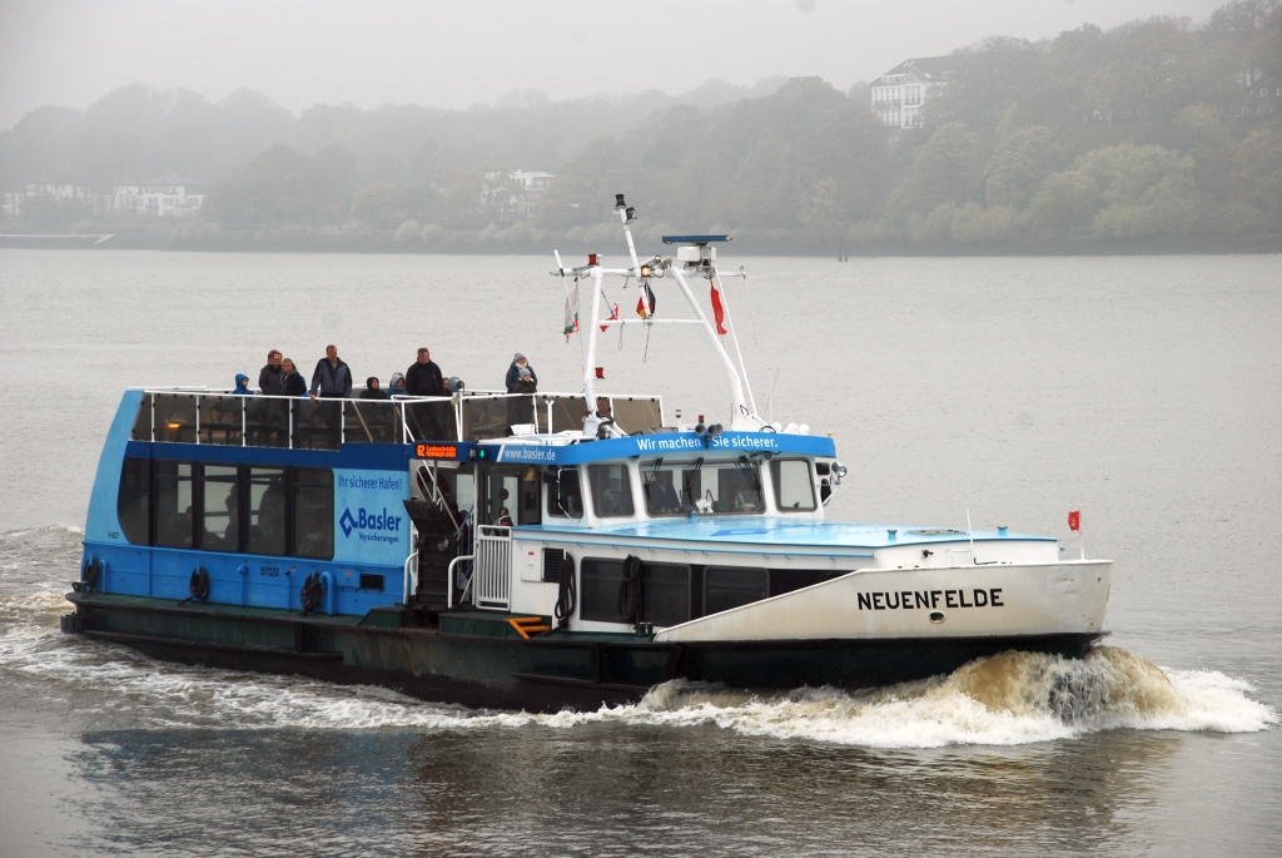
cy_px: 429
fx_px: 5080
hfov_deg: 14.4
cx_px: 641
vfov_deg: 9.7
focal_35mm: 142
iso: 200
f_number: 7.1
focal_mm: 95
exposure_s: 1/125
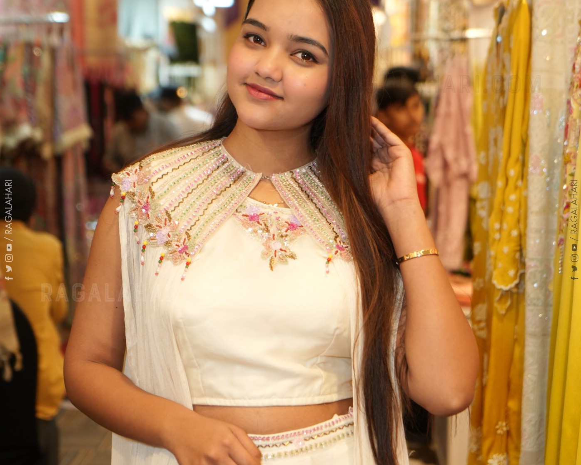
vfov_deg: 17.3
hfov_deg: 21.5
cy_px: 230
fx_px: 1530
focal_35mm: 89
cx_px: 291
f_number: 4
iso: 500
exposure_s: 1/125
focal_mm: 63
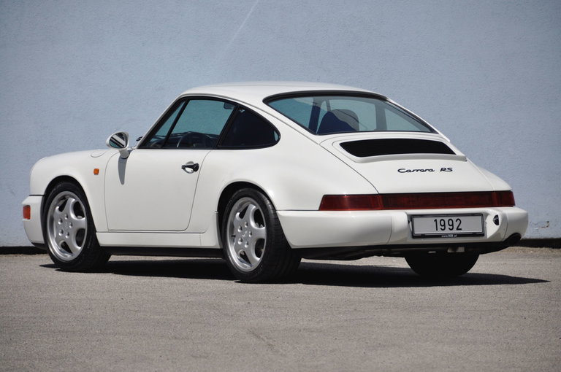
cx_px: 280
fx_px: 3385
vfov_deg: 6.3
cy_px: 186
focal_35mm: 218
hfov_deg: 9.5
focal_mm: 145
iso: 500
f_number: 6
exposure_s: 1/2000
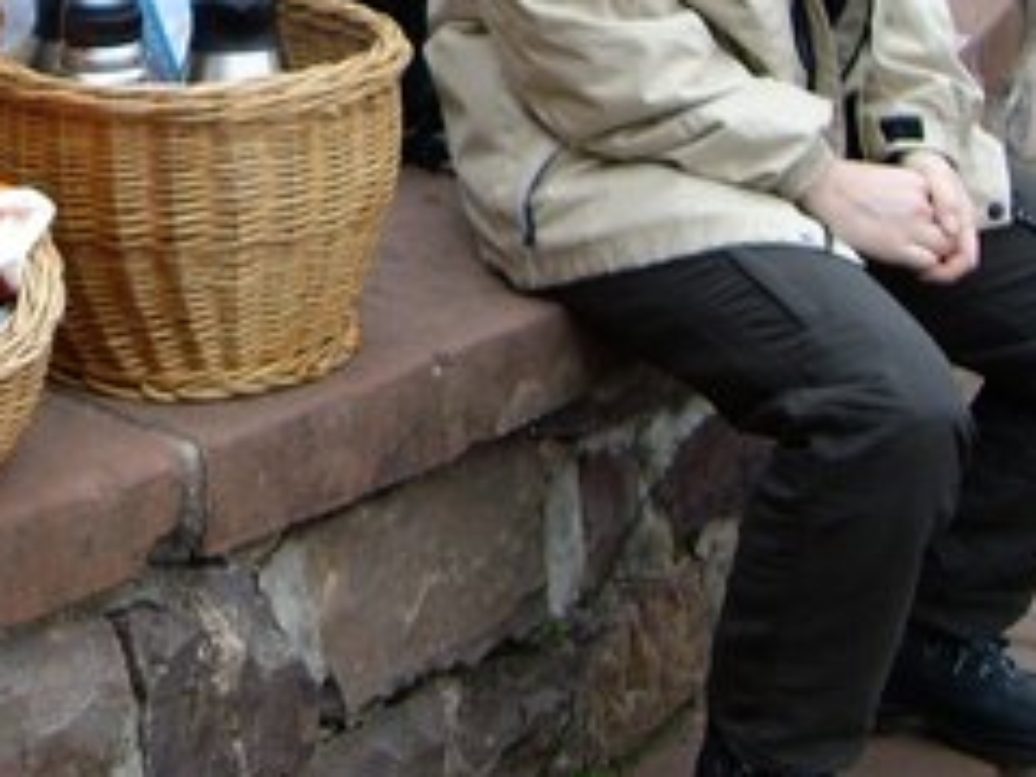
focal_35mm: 111
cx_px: -60
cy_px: -179
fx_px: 3322
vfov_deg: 13.0
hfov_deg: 17.2
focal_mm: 6.2
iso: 100
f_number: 2.7
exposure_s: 1/160
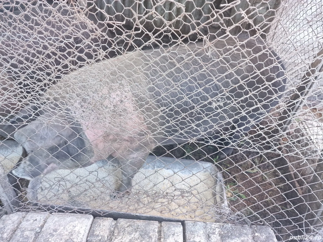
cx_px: 162
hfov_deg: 73.9
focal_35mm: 23
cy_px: 121
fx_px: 215
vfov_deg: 58.9
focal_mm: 6.4
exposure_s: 1/120
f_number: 1.8
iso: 320
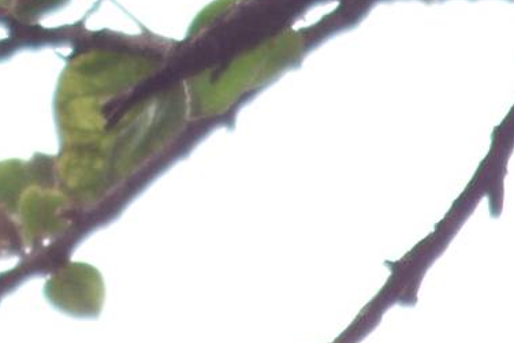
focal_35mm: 1913
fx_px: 27322
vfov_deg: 0.7
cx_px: -232
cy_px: -160
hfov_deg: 1.1
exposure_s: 1/160
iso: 64
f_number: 4.8
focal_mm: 70.2
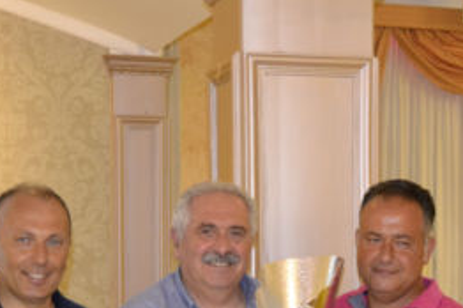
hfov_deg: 17.4
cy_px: 310
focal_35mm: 117
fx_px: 1503
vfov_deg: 11.6
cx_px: 364
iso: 2200
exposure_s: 1/60
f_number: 4.5
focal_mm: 34
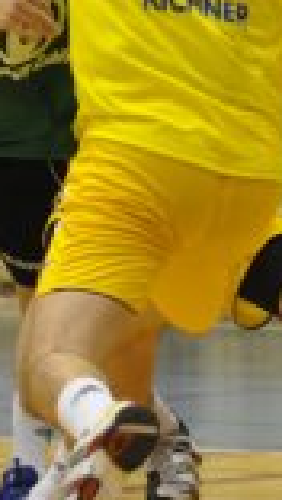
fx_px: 6752
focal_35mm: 509
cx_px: 208
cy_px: 11
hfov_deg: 2.4
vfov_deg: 4.2
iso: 1600
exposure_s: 1/250
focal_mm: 92
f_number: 2.8
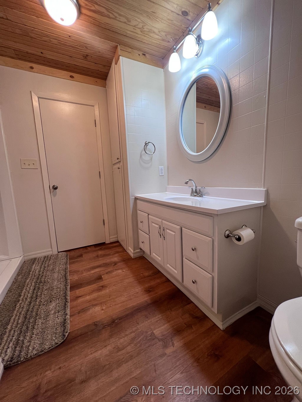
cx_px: 151
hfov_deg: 89.9
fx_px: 151
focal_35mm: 13
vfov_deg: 106.2
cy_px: 201
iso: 160
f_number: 1.8
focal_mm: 1.57
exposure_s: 1/120
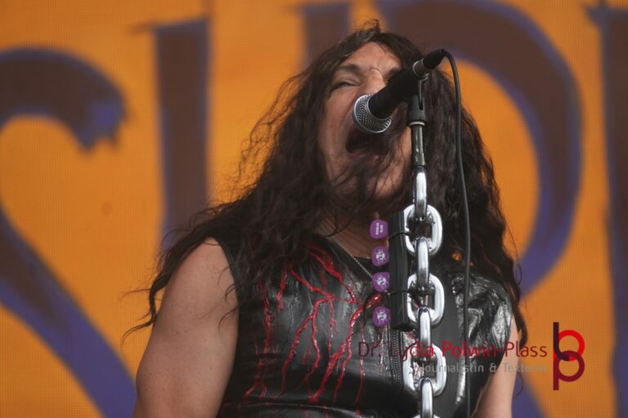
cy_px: 209
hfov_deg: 6.1
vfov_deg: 4.0
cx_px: 314
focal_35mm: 340
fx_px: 5939
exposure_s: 1/400
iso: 250
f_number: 6.3
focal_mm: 227
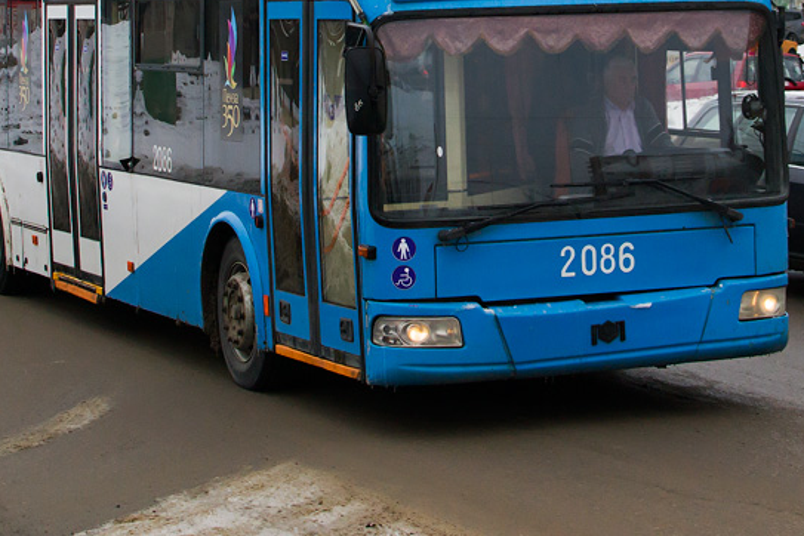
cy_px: 3
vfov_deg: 11.7
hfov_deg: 17.6
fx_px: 2593
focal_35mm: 116
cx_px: 410
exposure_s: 1/320
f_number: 6.3
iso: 400
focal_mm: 35
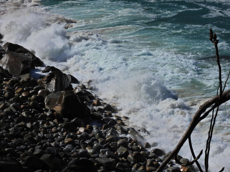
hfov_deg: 18.5
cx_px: 116
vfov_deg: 14.0
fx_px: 704
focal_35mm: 106
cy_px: 85
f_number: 7.1
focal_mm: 18.7
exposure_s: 1/1600
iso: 100
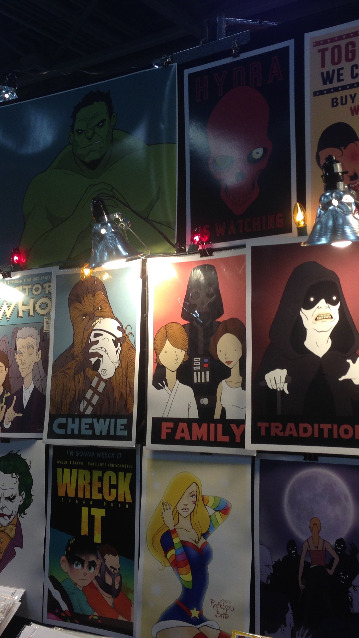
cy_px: 319
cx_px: 205
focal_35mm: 48
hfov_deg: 24.9
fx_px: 812
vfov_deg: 42.9
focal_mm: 4.12
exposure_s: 1/60
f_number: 2.4
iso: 50
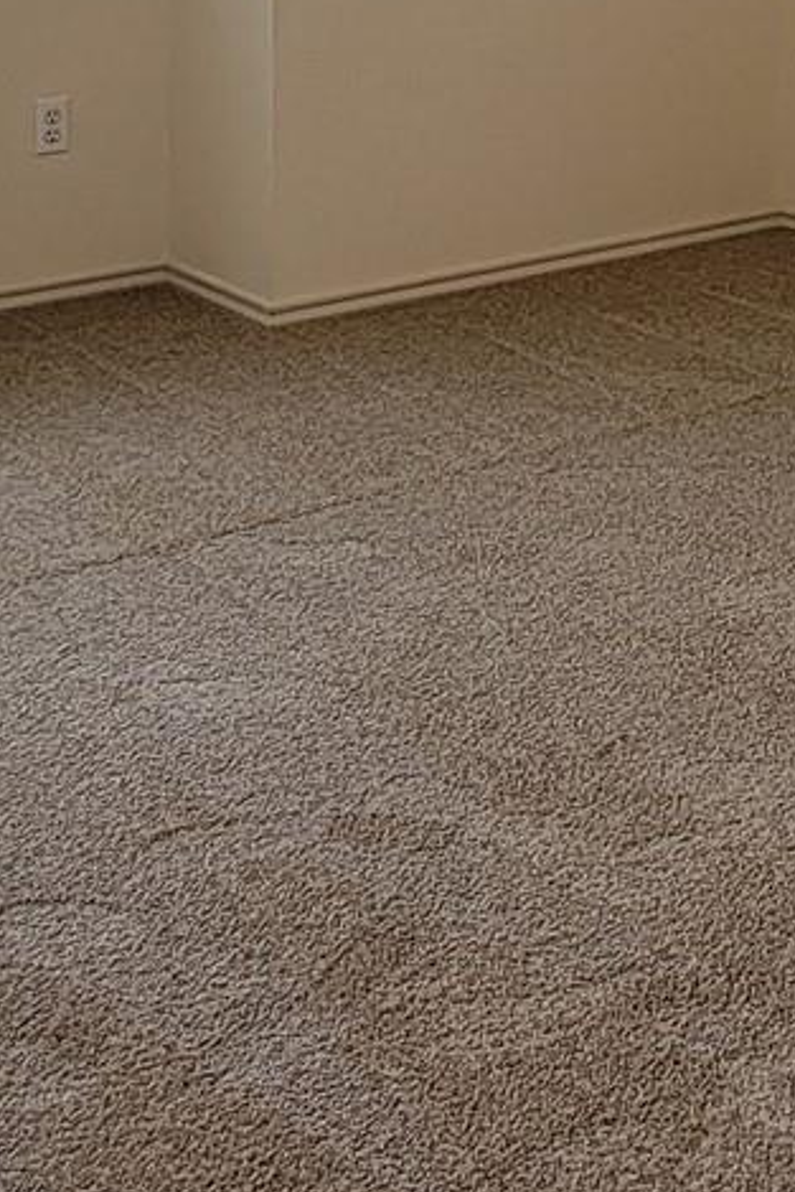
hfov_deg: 22.1
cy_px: -236
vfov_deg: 29.3
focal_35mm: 59
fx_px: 1953
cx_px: 810
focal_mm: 2.2
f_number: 2.2
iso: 100
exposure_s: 1/60
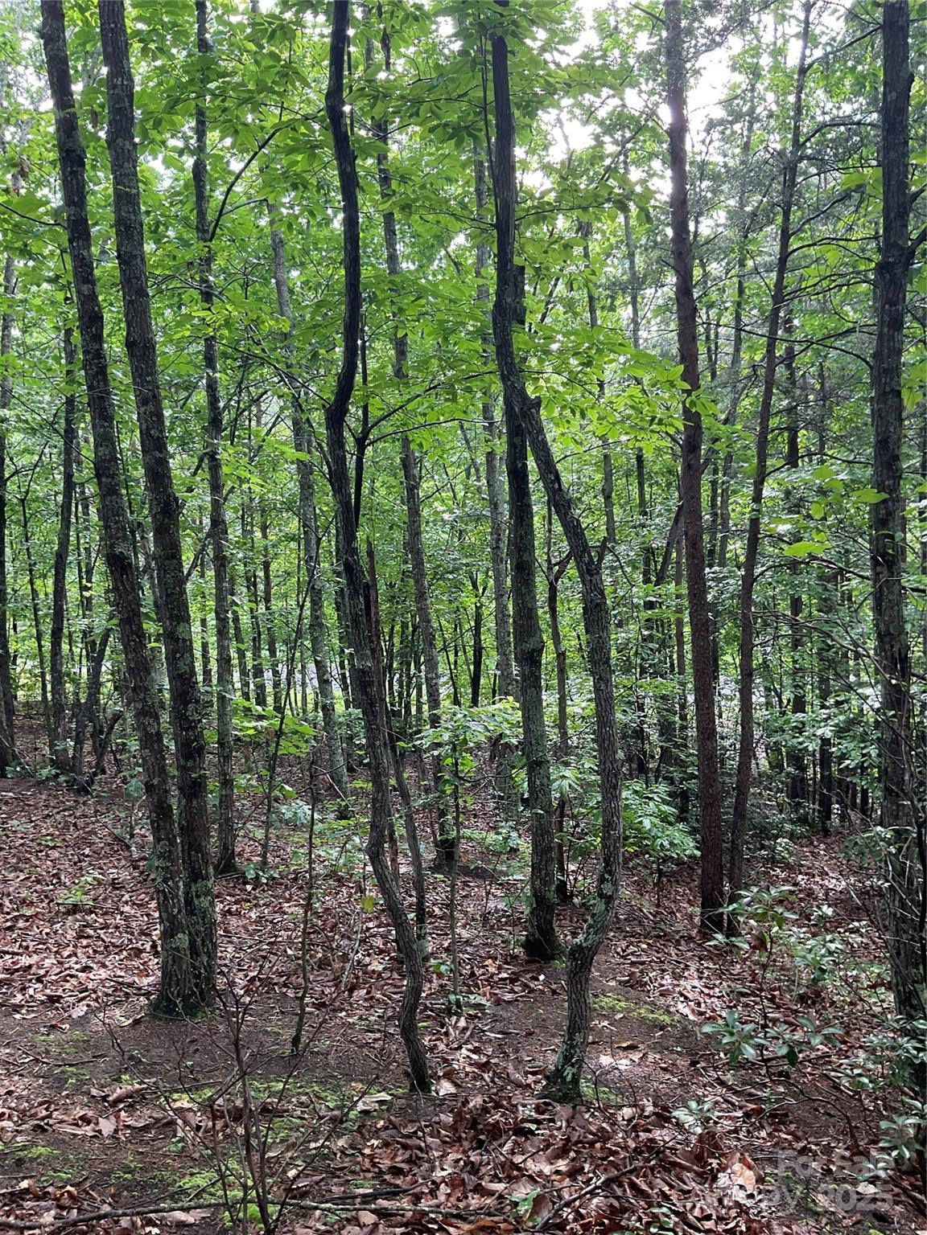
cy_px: 618
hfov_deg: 48.2
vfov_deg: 61.7
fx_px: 1035
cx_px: 464
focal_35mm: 29
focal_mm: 3
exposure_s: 1/60
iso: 50
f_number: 1.8
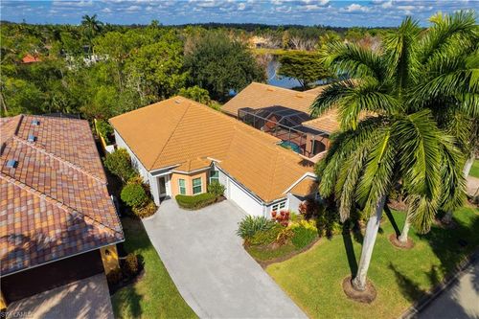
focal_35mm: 22
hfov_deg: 78.6
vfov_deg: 57.2
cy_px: 160
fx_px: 293
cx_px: 240
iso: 120
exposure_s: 1/2500
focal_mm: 8.38
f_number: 2.8
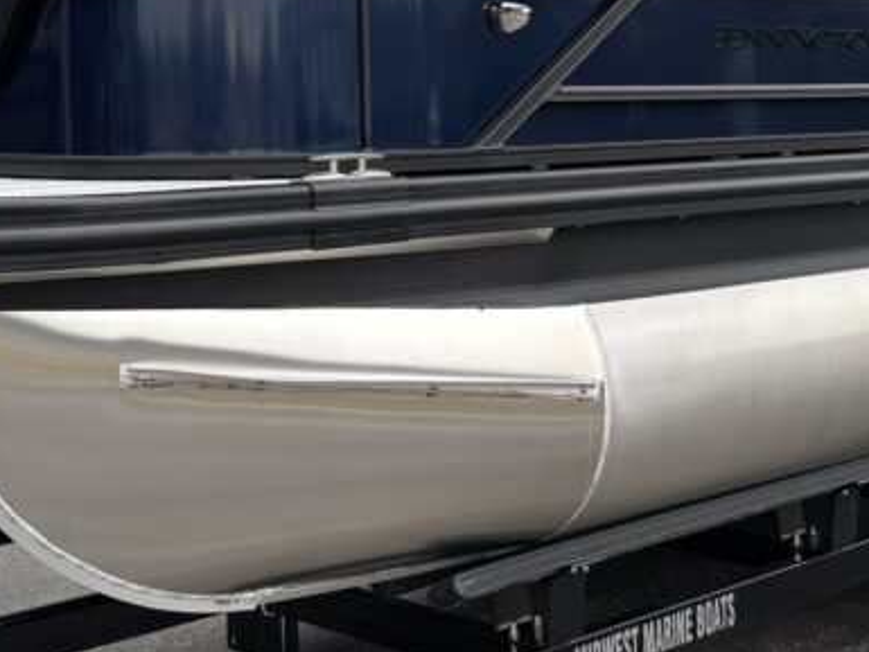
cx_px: 529
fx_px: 1808
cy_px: 156
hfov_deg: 27.0
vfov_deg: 20.3
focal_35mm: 72
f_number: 1.6
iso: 50
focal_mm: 5.96
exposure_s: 1/844
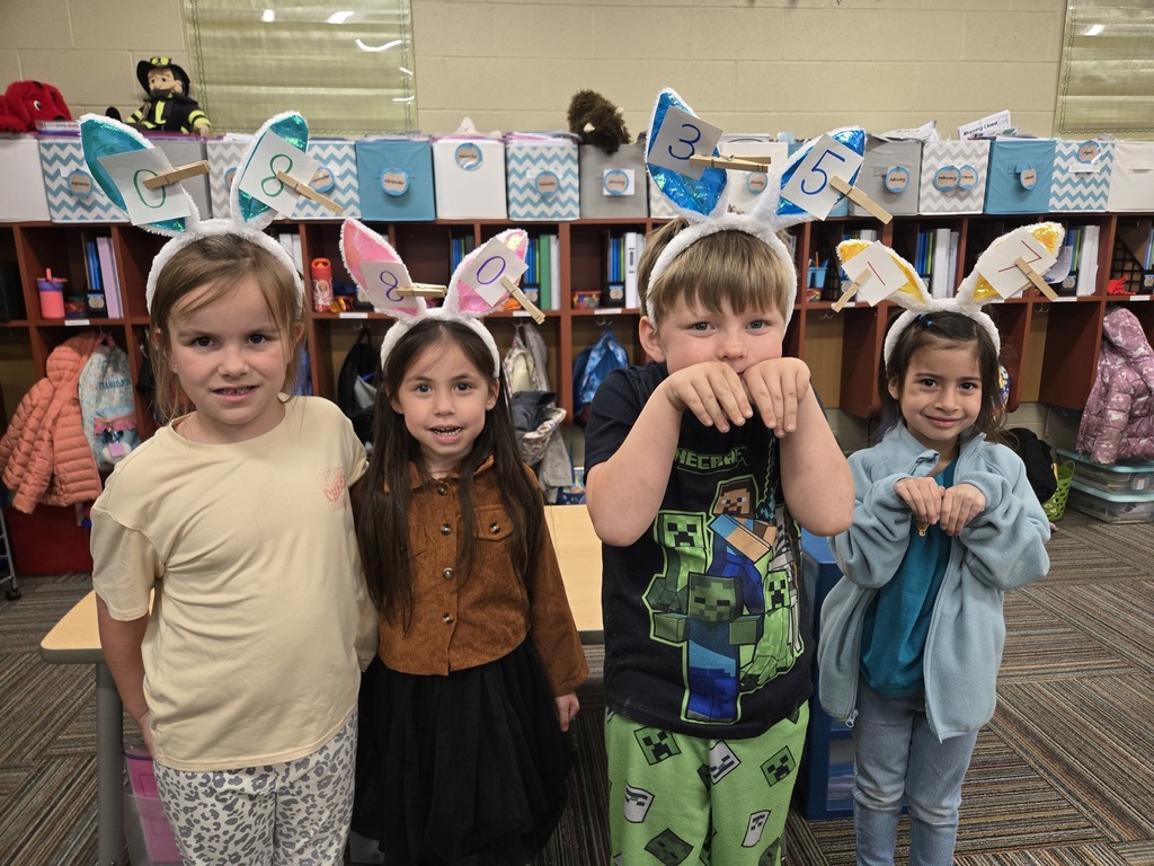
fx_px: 767
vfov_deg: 58.9
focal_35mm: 23
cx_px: 577
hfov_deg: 73.9
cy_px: 433
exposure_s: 1/120
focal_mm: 5.4
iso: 200
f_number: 1.8
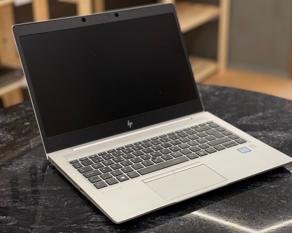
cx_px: 153
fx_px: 579
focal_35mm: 67
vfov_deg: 22.8
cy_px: 116
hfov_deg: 28.3
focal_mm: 7.5
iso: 250
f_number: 2.2
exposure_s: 1/107
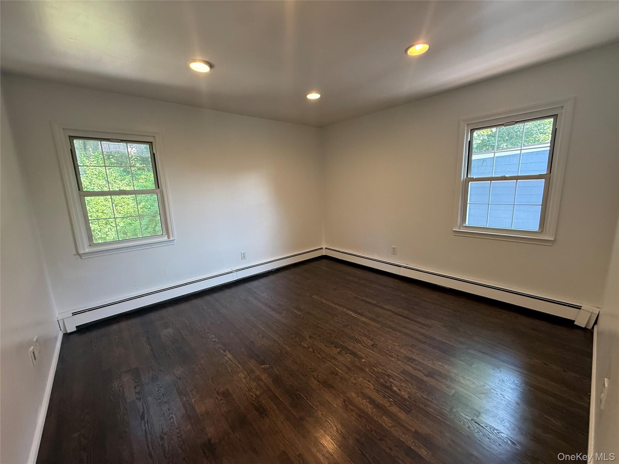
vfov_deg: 85.7
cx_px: 310
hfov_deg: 102.1
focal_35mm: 14
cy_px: 232
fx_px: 250
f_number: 2.2
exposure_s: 1/120
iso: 200
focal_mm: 2.22
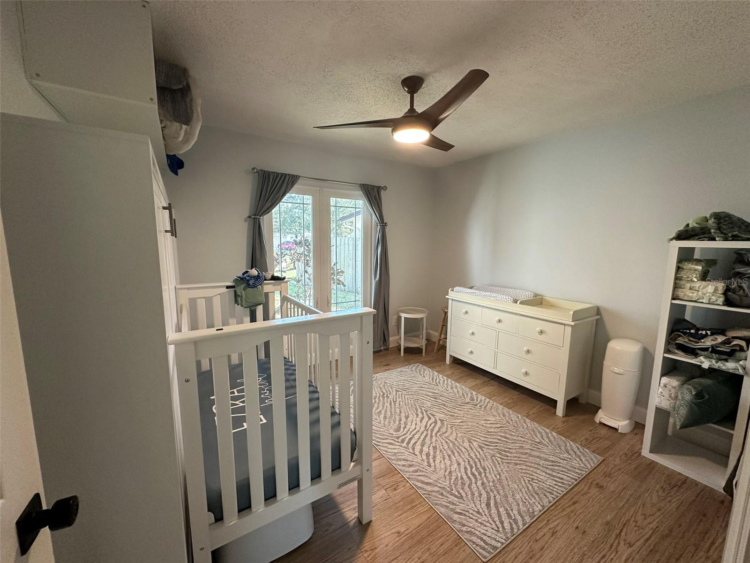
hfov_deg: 102.1
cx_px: 375
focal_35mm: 14
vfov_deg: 85.7
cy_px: 282
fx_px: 303
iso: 250
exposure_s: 1/120
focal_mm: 2.22
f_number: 2.2
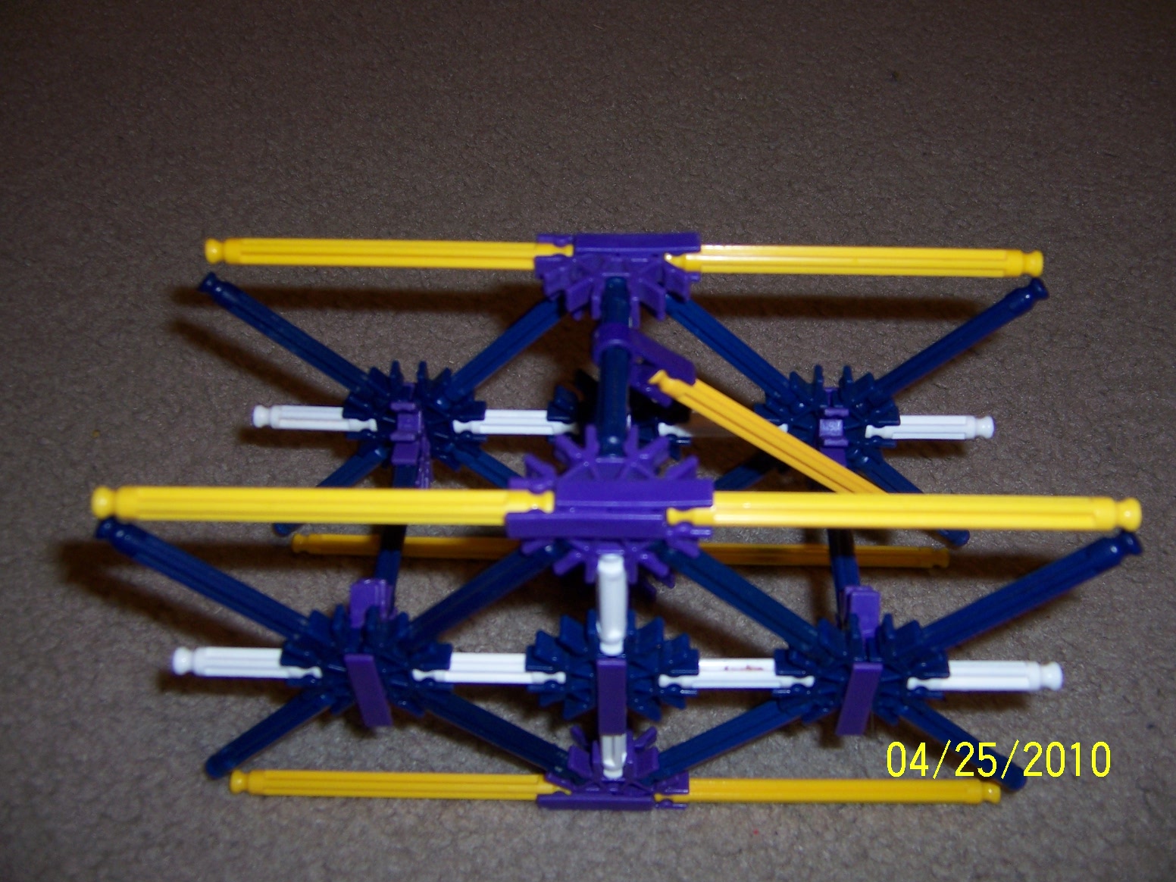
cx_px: 588
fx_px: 1121
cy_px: 441
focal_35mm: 33
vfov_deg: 42.9
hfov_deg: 55.4
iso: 80
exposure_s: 1/60
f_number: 2.8
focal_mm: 5.5
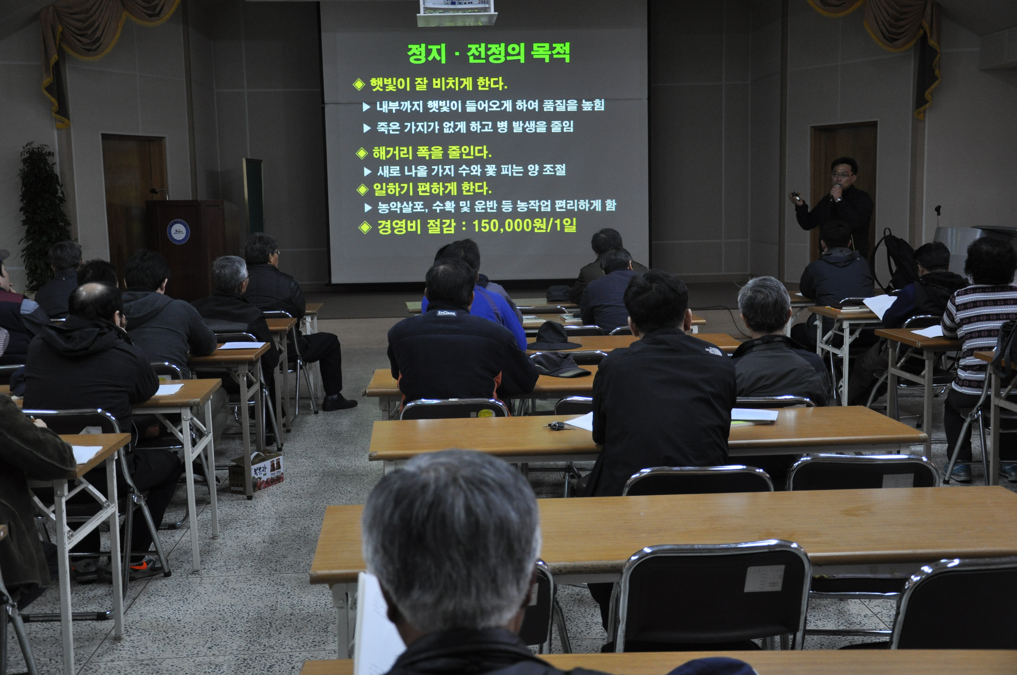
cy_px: 338
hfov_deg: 43.7
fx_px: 1270
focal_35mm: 45
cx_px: 508
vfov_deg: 29.8
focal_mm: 30
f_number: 4.2
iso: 800
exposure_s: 1/60
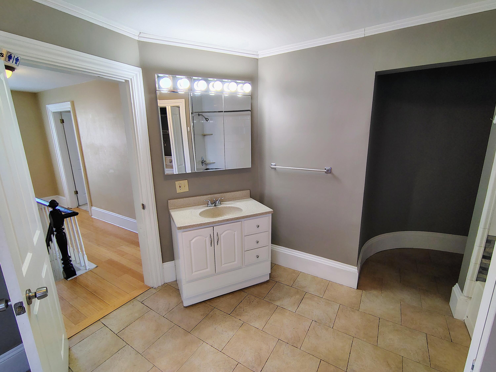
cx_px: 248
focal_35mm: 16
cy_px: 186
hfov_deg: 94.5
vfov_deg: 78.1
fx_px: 229
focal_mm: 2.13
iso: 372
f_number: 2.2
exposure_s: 1/60
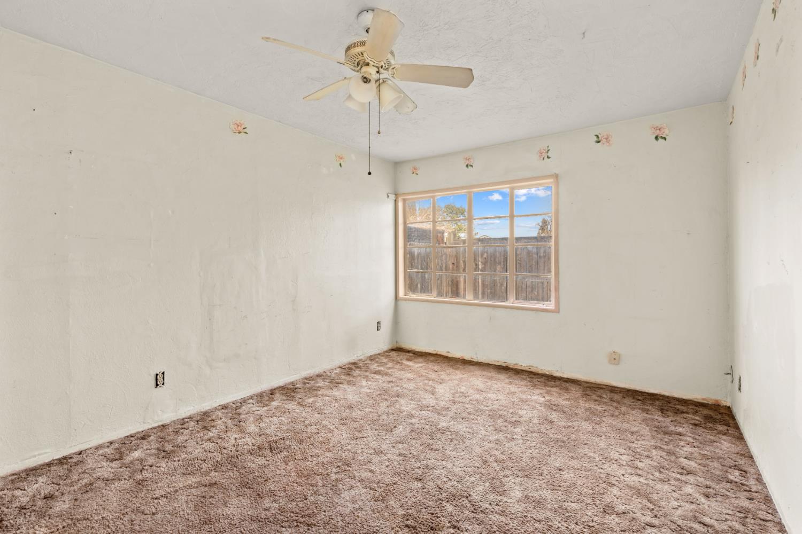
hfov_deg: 96.7
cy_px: 267
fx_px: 356
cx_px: 401
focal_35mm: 16
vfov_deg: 73.7
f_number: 8
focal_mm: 16
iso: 100
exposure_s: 1.3
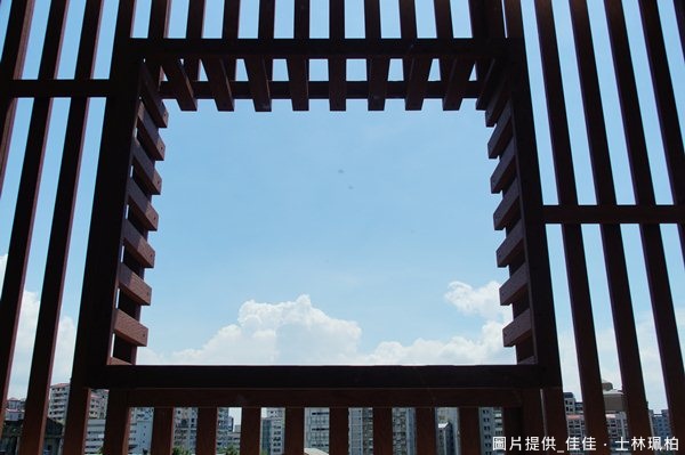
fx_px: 627
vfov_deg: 39.9
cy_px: 228
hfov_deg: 57.3
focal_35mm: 33
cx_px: 342
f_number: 8
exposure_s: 1/1000
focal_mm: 22
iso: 200
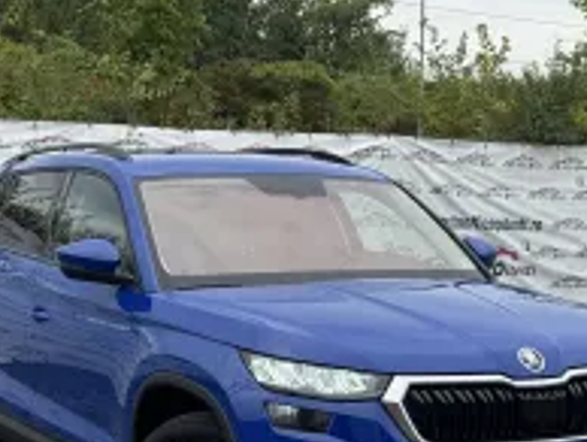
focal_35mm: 89
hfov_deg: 22.0
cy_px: 388
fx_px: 1511
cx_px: 315
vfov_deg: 16.4
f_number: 1.78
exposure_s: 1/1724
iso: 64
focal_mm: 6.76
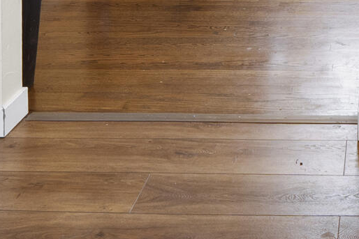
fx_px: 728
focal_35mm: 73
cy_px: -257
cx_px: 412
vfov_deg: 14.8
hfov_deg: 25.3
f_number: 9
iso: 320
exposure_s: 1/1.67
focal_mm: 10
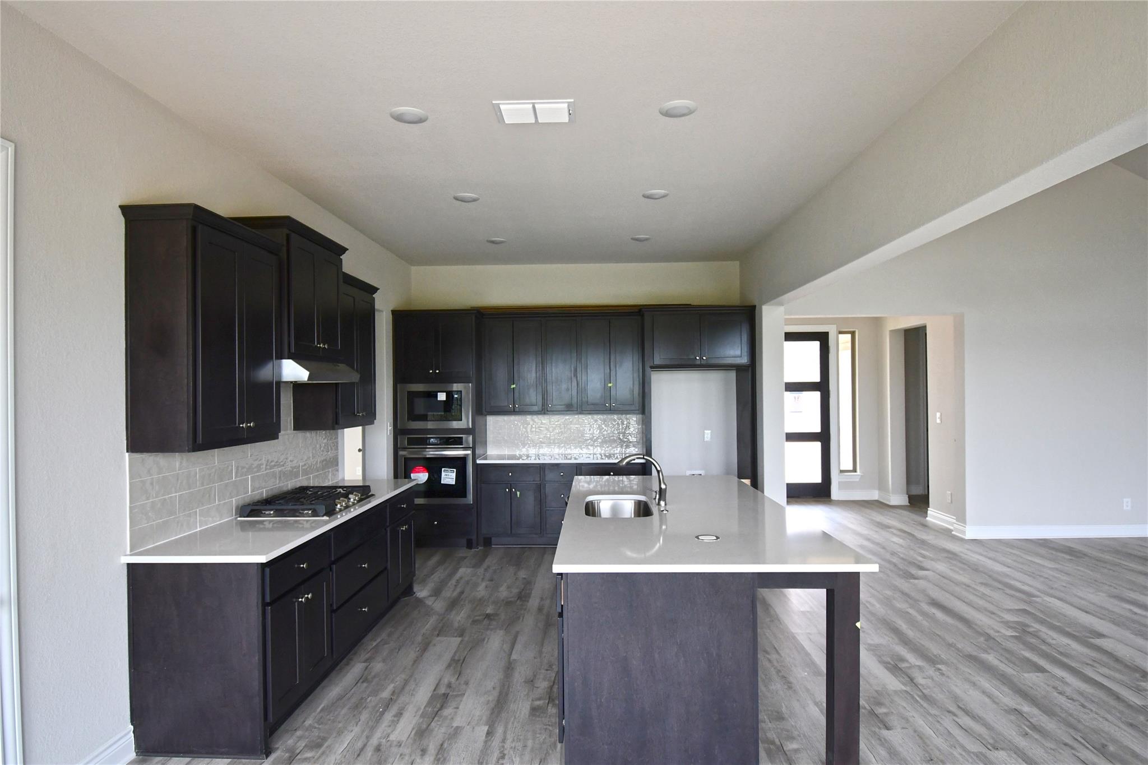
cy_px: 382
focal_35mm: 19
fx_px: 606
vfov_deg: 64.5
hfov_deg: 86.9
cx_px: 574
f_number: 4.8
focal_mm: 13
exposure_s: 1/125
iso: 900
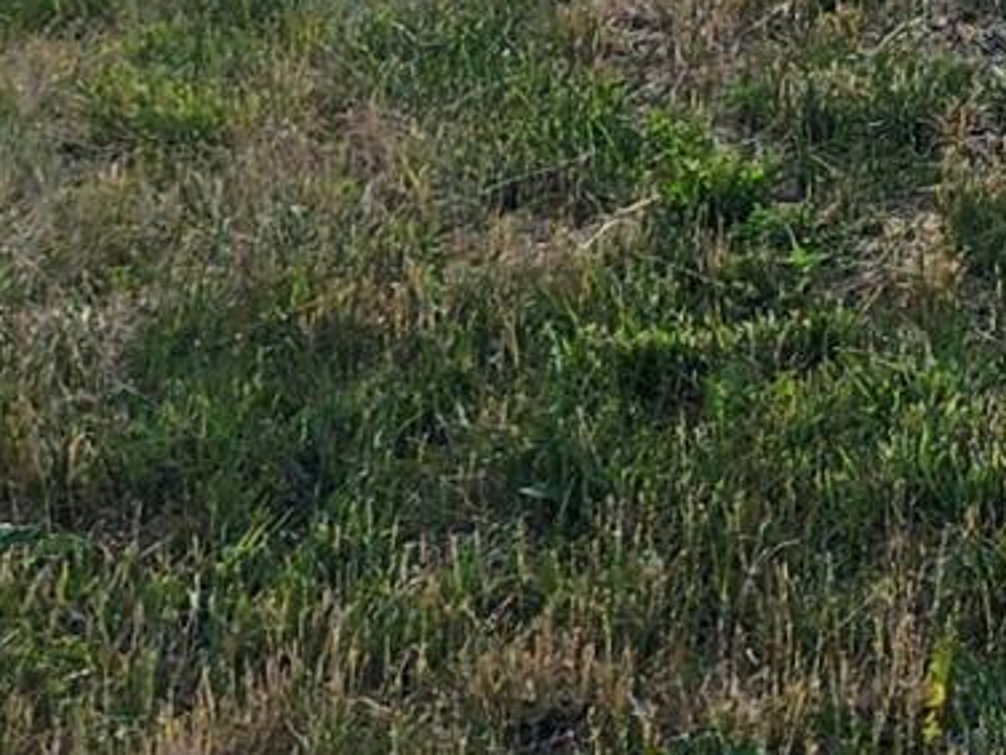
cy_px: -1470
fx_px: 5320
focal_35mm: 183
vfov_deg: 7.3
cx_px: 2588
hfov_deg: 9.4
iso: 20
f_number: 1.8
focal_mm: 5.4
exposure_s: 1/2443
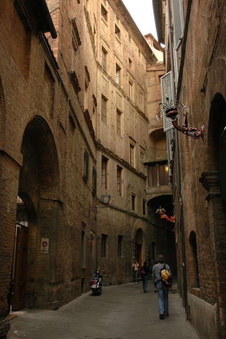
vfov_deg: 51.3
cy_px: 170
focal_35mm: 38
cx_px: 113
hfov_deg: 35.5
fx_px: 353
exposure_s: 1/60
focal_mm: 25
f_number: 4
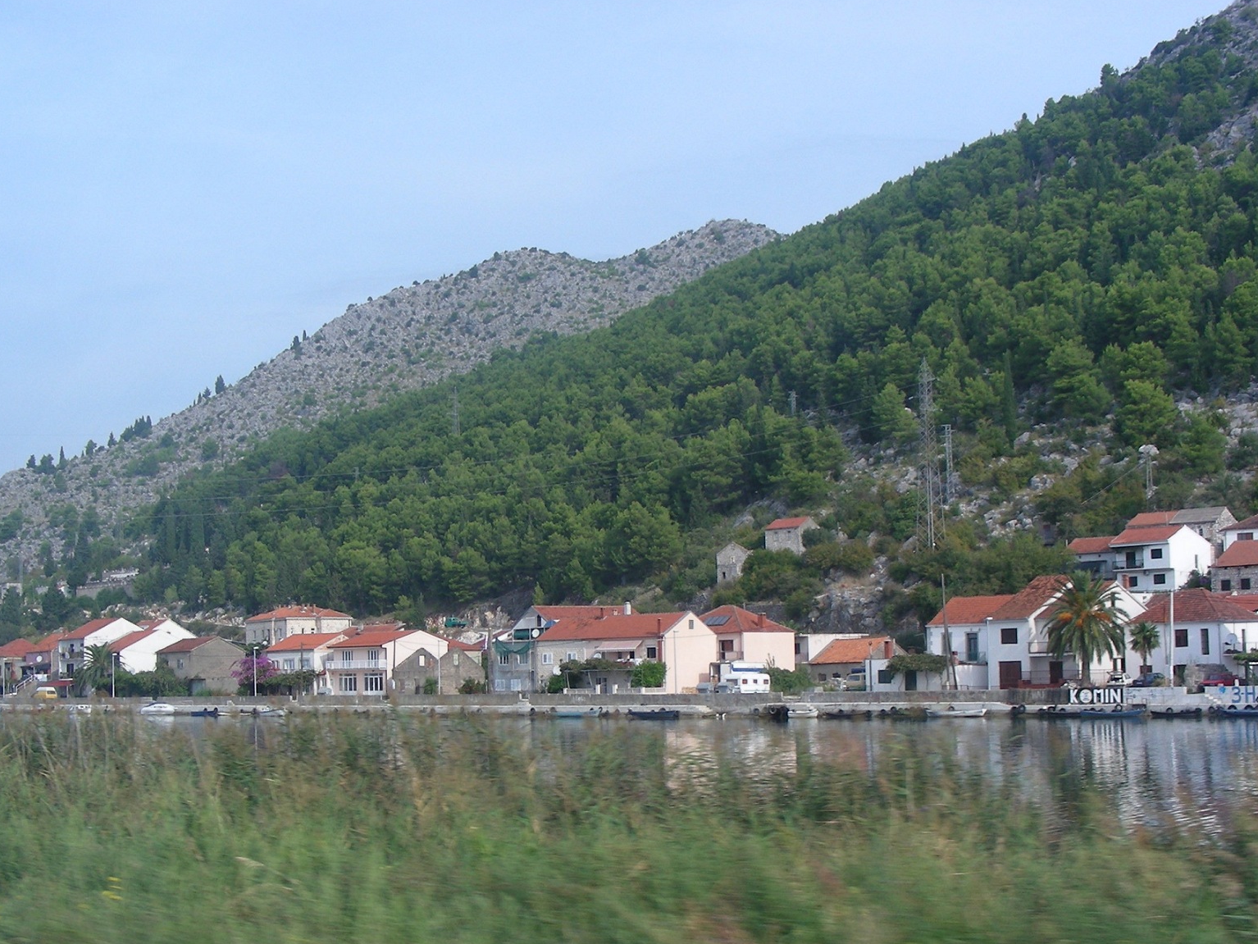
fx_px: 1781
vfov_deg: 29.6
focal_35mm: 49
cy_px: 596
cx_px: 606
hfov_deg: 38.9
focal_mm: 6.3
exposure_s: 1/262
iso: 50
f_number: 4
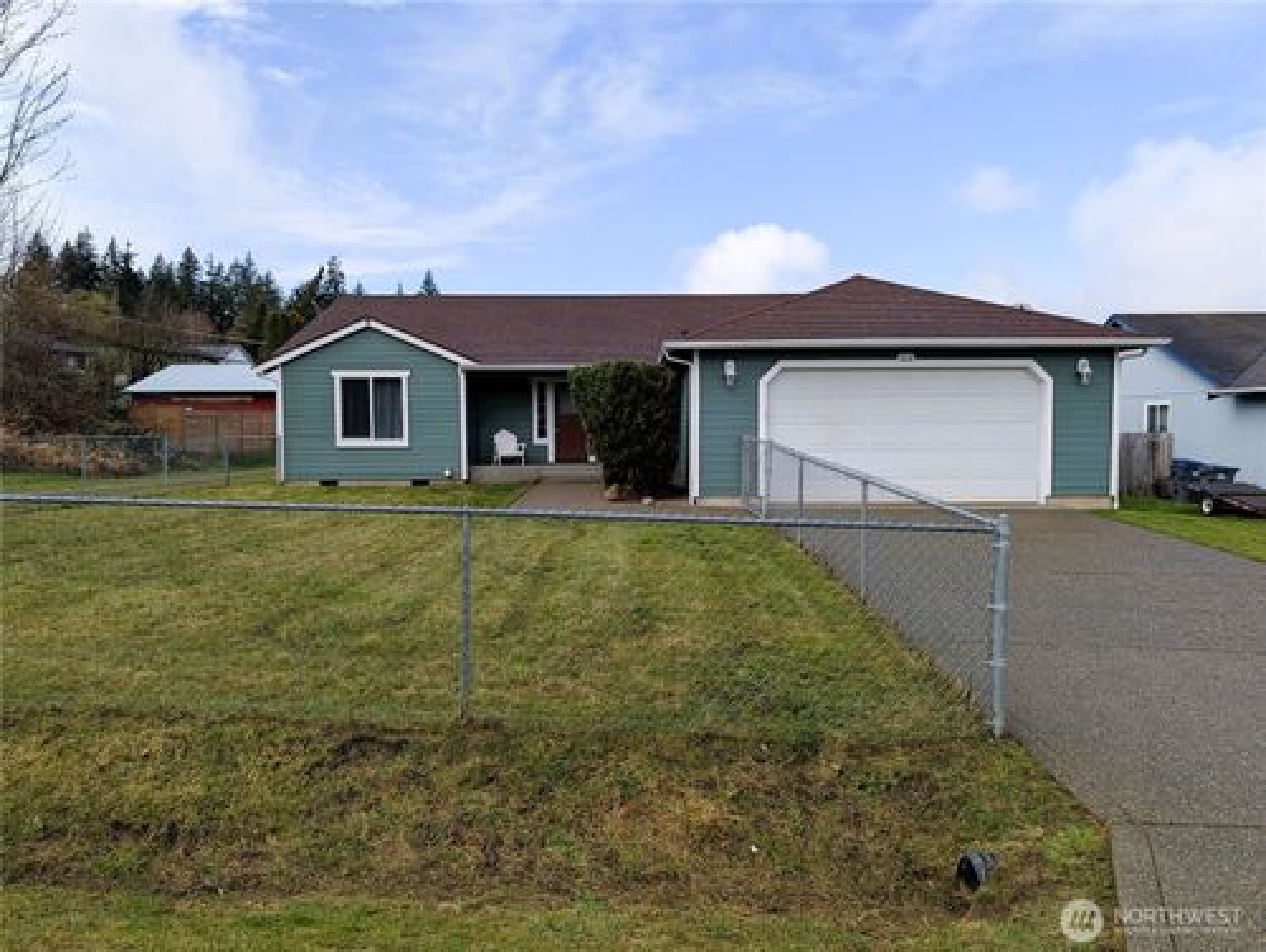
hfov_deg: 71.5
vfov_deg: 56.9
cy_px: 476
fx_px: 879
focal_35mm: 24
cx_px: 633
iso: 21
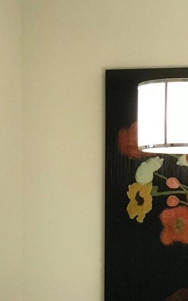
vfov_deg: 15.2
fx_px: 1106
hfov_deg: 9.7
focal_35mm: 135
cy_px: 306
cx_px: 184
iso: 160
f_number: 2.8
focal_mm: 6.6
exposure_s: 1/60
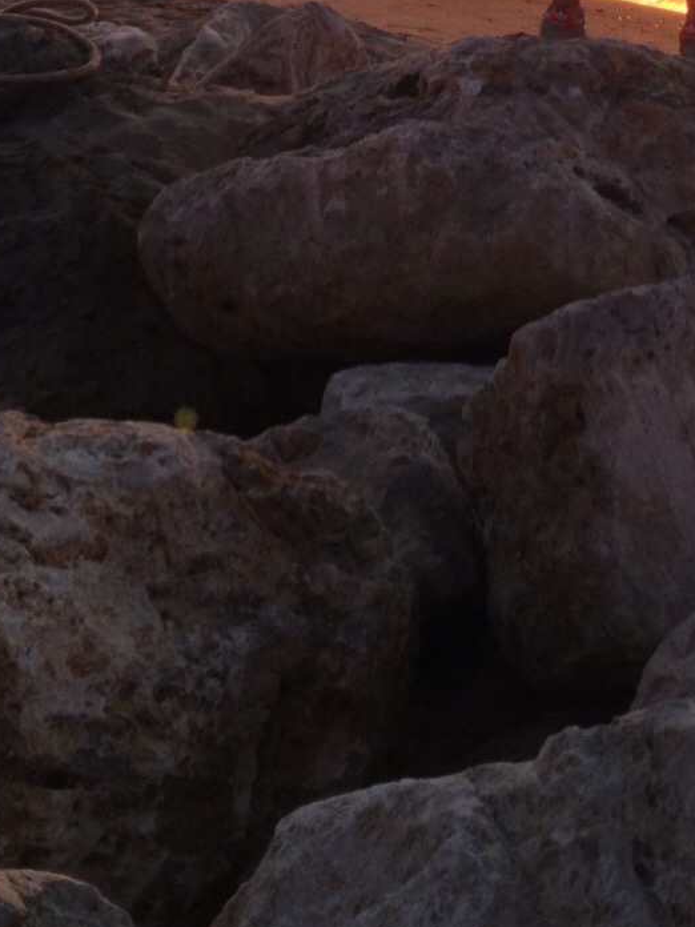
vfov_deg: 18.0
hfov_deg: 14.3
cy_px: -226
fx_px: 2757
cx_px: 494
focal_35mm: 103
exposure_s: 1/1151
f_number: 2.4
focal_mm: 4.28
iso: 50
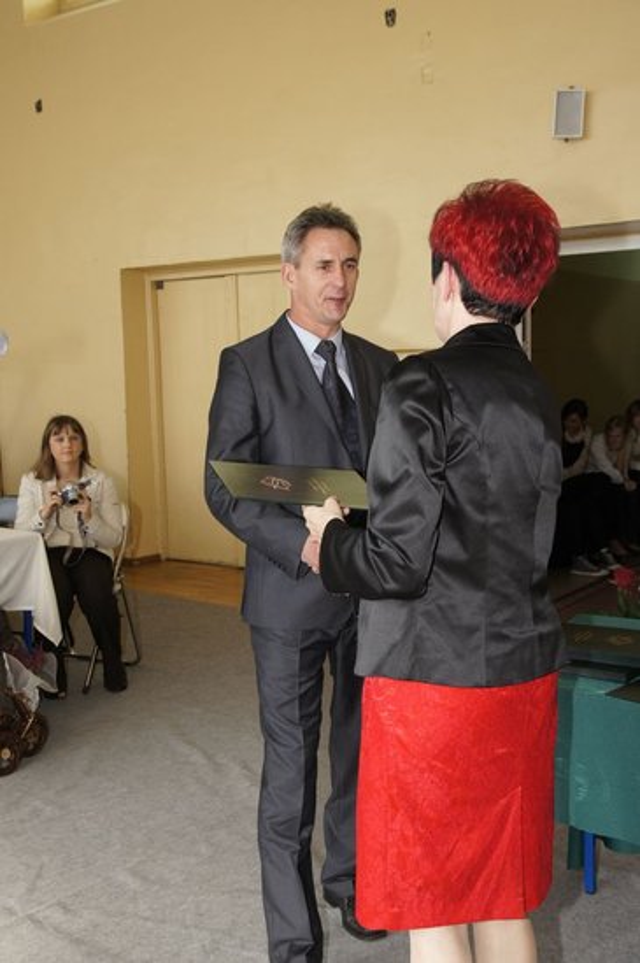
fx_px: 1042
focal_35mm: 39
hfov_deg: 34.1
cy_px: 482
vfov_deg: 49.6
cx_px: 320
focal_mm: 26
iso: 800
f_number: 8
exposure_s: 1/160
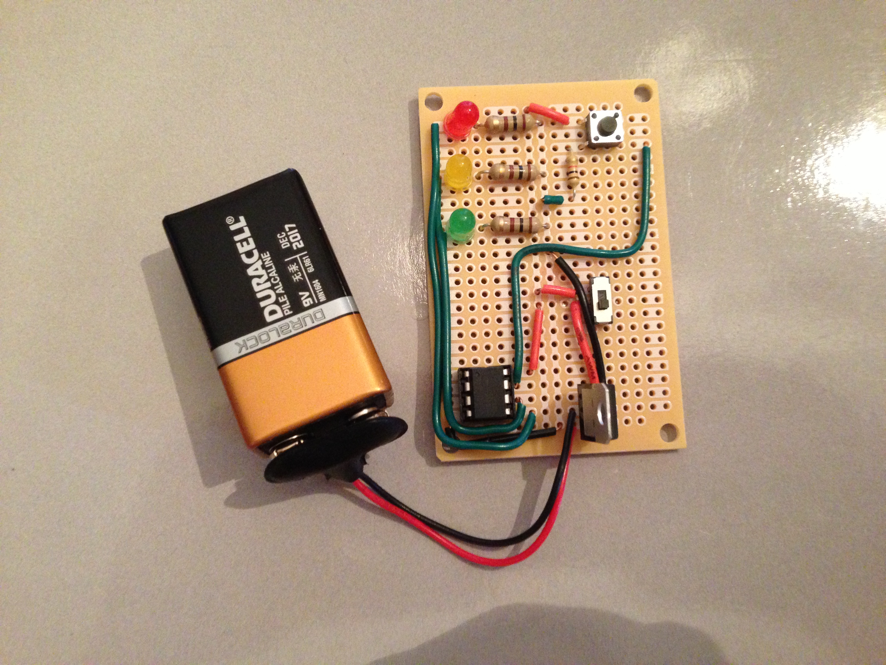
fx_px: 845
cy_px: 332
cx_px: 443
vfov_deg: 42.9
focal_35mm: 33
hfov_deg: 55.4
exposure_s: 1/15
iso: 500
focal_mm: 4.13
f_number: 2.4
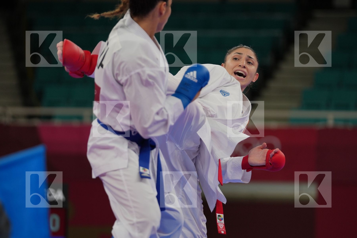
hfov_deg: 8.1
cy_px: 119
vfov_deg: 5.4
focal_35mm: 255
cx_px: 178
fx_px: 2529
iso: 400
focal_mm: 170
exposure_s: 1/1000
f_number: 2.8
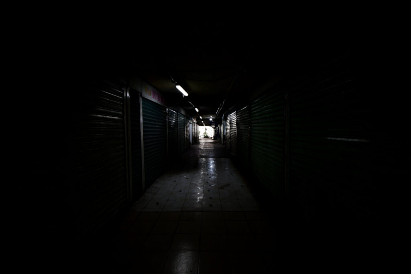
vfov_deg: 77.3
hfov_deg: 100.4
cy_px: 137
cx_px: 206
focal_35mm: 15
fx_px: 171
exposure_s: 1/160
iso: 640
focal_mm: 10
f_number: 4.5
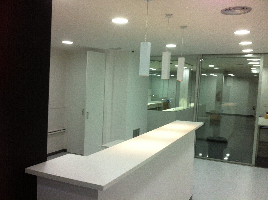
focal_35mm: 35
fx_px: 271
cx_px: 134
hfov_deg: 52.7
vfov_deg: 40.6
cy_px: 100
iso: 100
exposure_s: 1/100
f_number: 2.8
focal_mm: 3.85
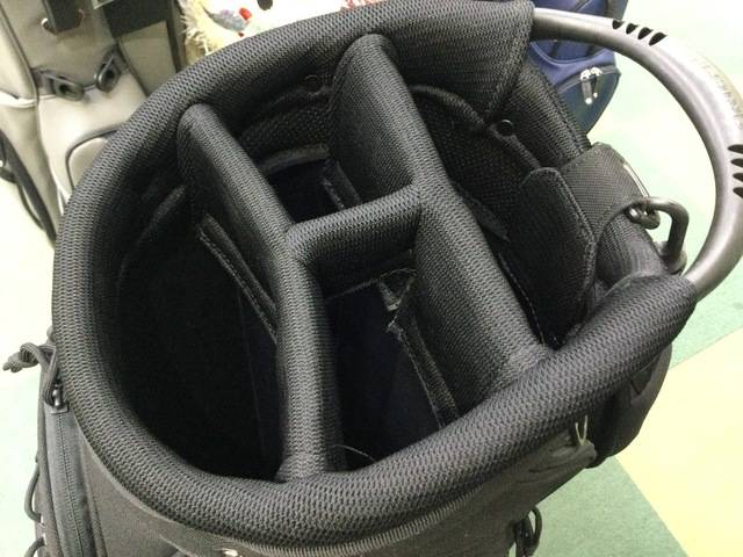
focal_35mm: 31
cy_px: 278
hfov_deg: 58.4
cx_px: 372
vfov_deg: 45.4
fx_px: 665
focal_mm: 3.3
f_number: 2.4
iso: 250
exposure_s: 1/15
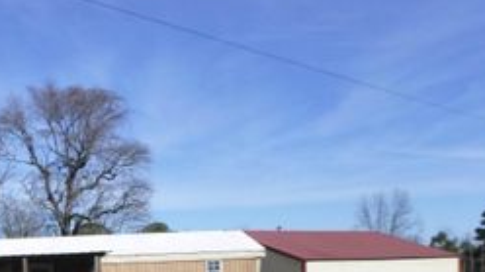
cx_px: 29
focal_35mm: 55
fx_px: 707
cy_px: 314
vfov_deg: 20.5
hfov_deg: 35.2
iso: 160
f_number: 3.9
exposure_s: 1/640
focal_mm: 4.5
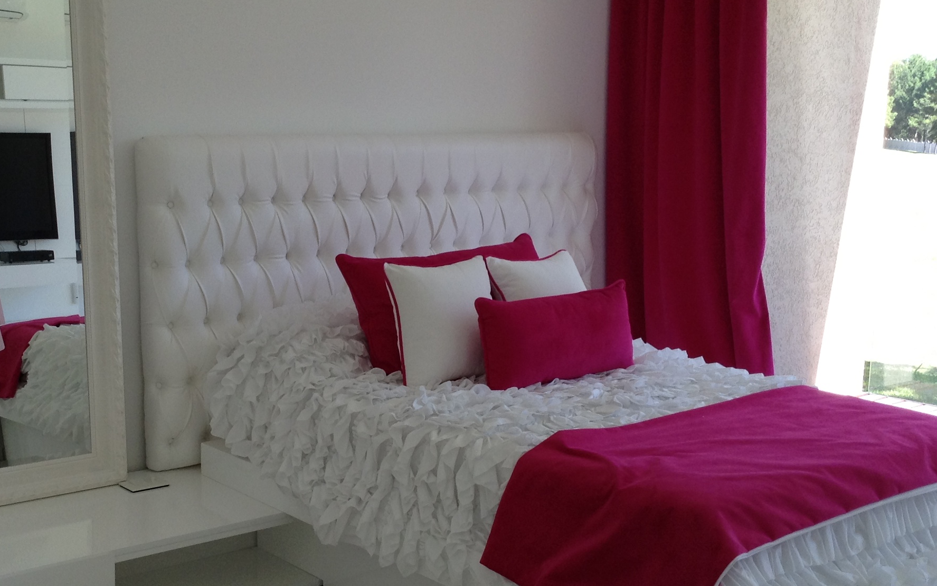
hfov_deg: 39.3
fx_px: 1302
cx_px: 357
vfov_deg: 25.3
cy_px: 337
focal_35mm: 51
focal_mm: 3.3
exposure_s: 1/128
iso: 32
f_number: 2.4
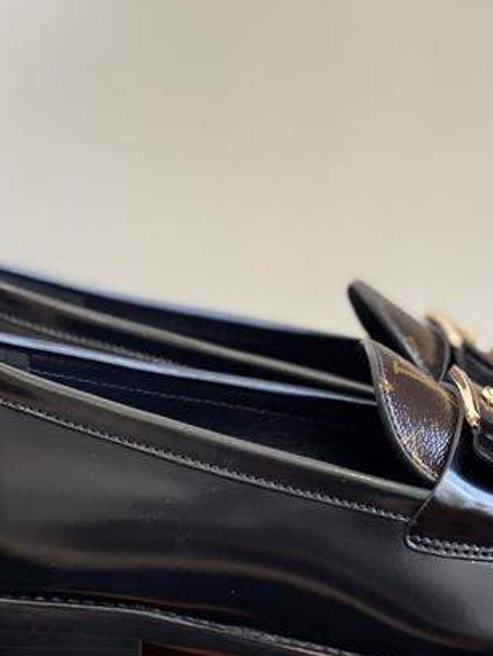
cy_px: 475
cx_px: 365
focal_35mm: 110
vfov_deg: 17.8
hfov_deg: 13.4
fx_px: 2088
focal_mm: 6
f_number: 2
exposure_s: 1/122
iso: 64
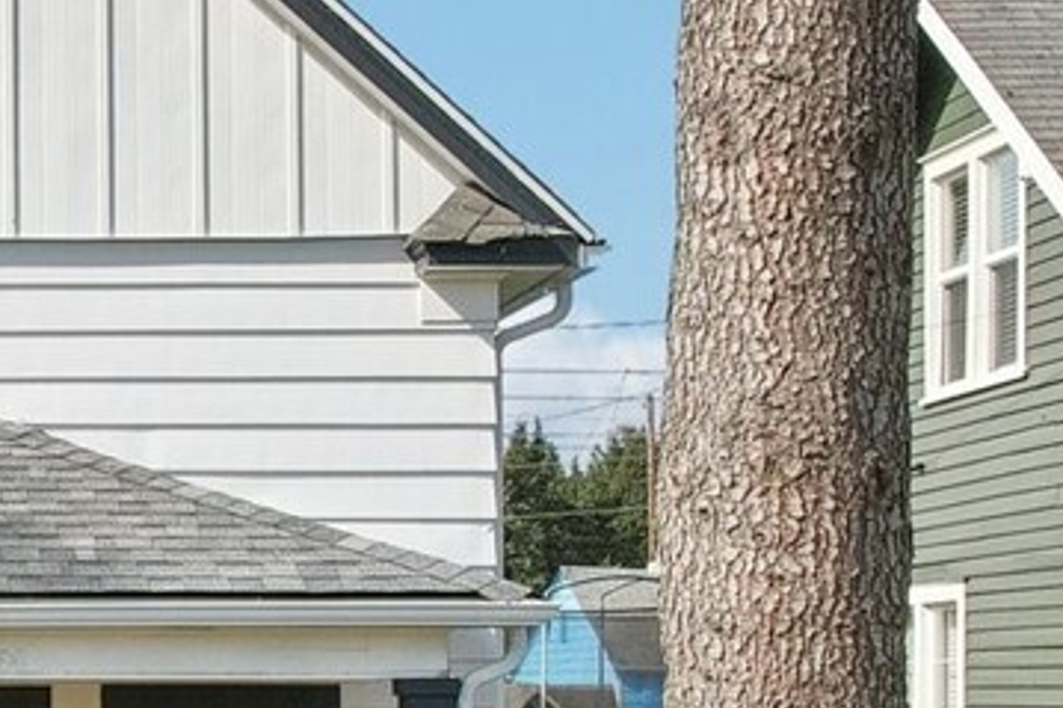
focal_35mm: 104
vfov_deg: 12.9
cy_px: 775
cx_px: -312
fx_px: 3069
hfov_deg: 18.3
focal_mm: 8.4
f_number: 2.8
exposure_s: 1/2000
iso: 120
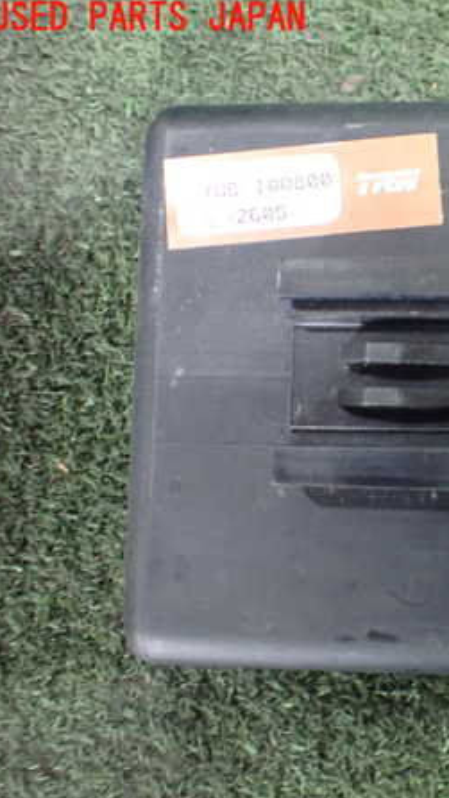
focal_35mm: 44
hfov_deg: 24.9
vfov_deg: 46.4
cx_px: 517
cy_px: 399
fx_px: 931
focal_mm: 5.4
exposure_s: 1/30
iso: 800
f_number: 2.3
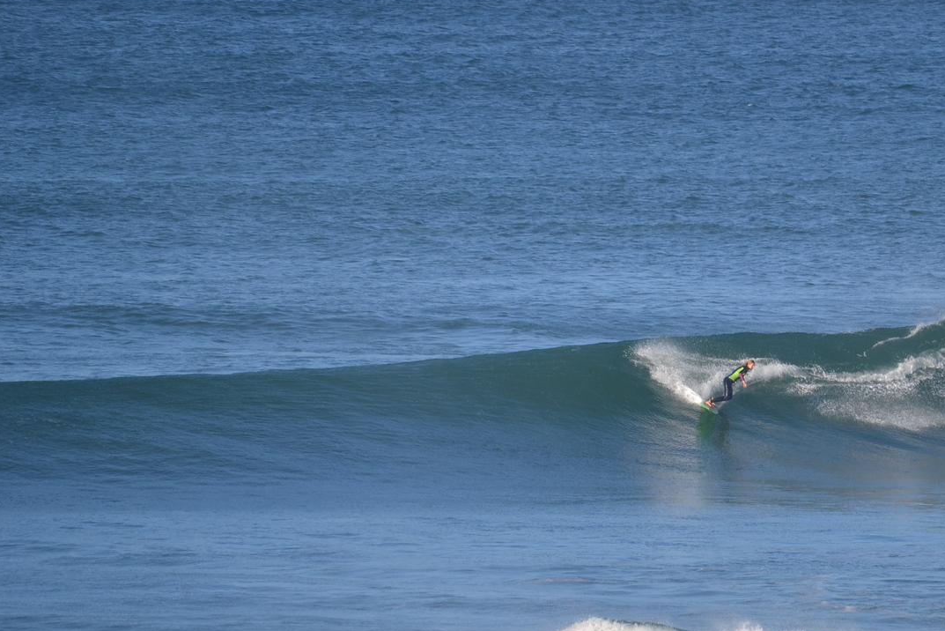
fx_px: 17617
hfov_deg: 3.1
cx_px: 659
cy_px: 407
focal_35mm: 671
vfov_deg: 2.1
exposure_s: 1/500
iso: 125
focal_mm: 300
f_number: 5.6
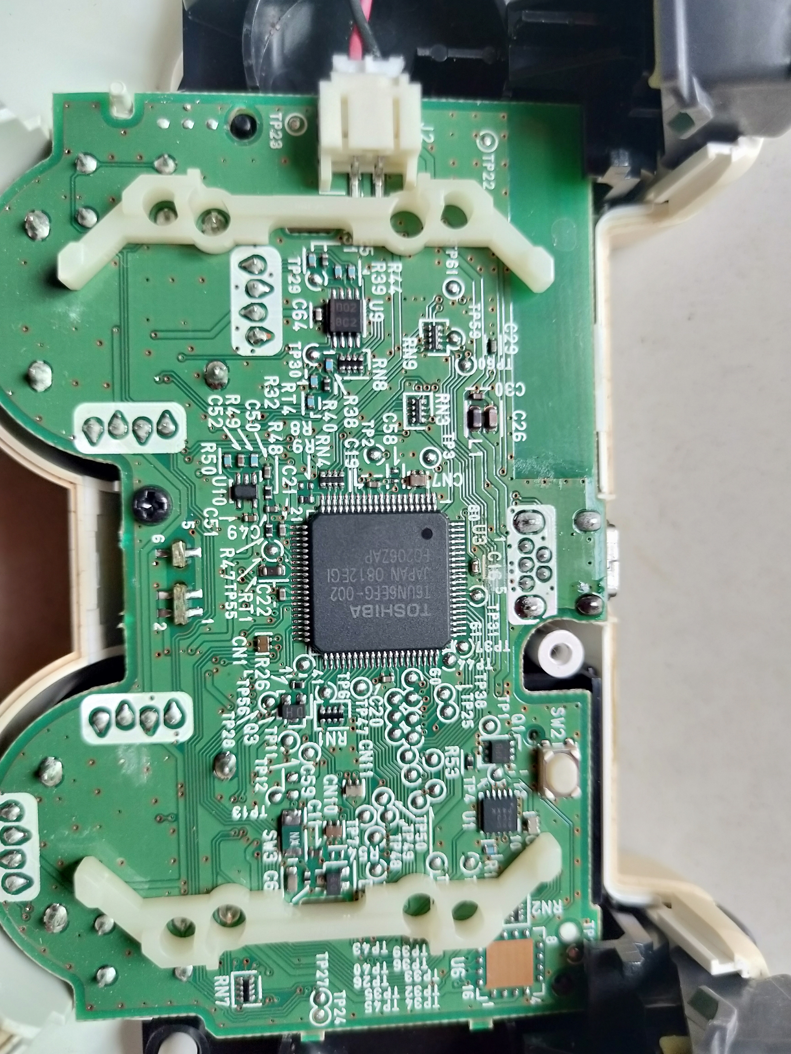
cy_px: 527
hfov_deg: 54.9
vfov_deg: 69.4
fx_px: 762
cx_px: 396
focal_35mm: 25
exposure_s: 1/100
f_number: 1.7
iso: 92
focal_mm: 4.28
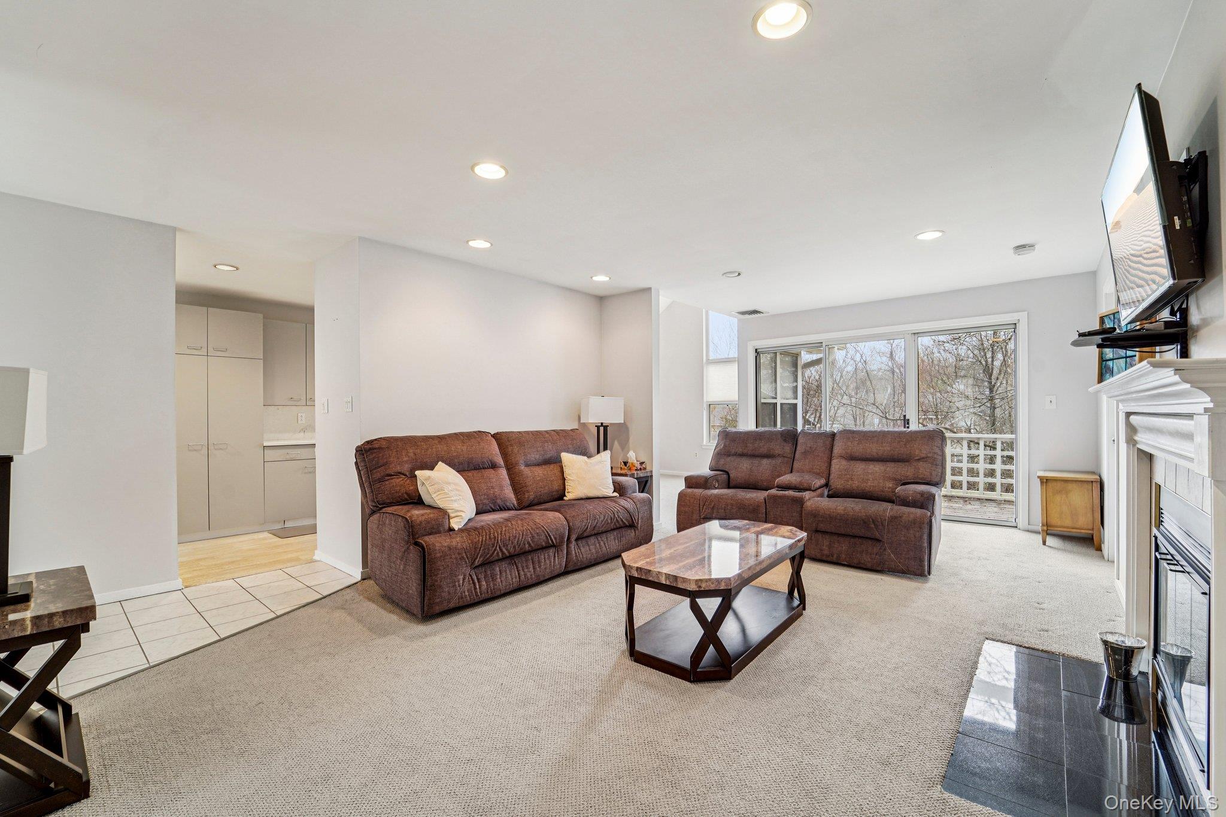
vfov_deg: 81.2
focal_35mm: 14
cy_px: 408
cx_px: 613
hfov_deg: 104.3
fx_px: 477
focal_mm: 14
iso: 400
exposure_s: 1/13
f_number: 8
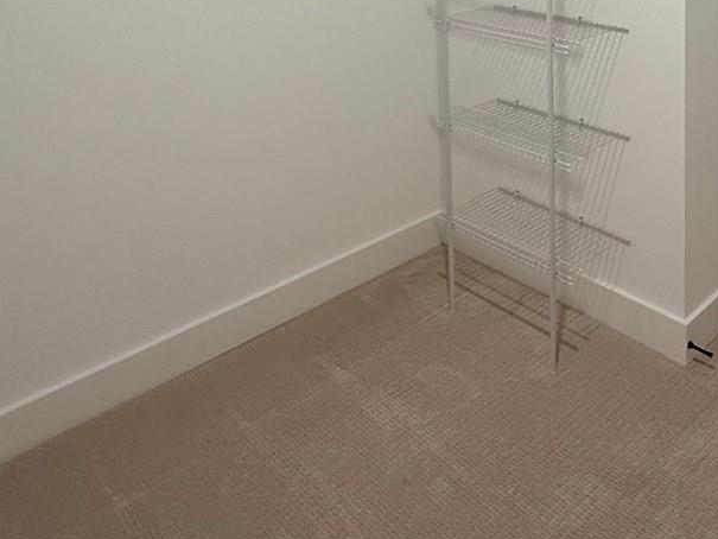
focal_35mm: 37
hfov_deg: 48.0
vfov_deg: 33.3
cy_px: -65
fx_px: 768
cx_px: 551
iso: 320
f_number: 2.2
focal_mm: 2.22
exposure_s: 1/120
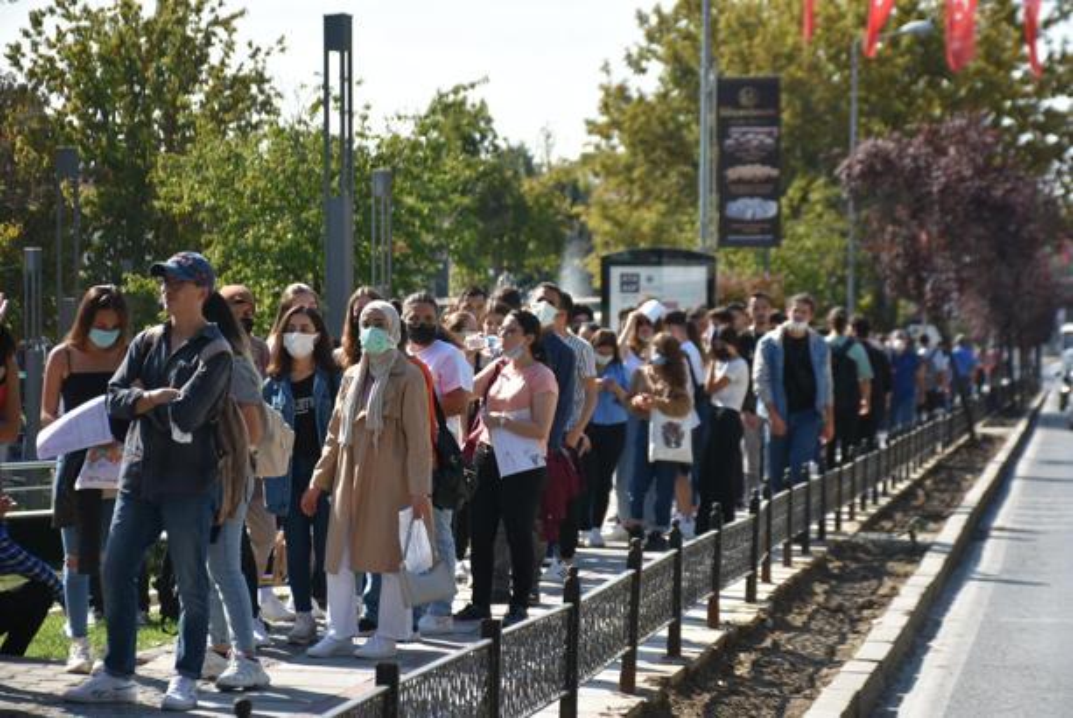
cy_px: 359
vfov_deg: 13.1
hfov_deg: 19.4
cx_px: 536
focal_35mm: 105
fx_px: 3132
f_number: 5
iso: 100
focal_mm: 70
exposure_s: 1/350
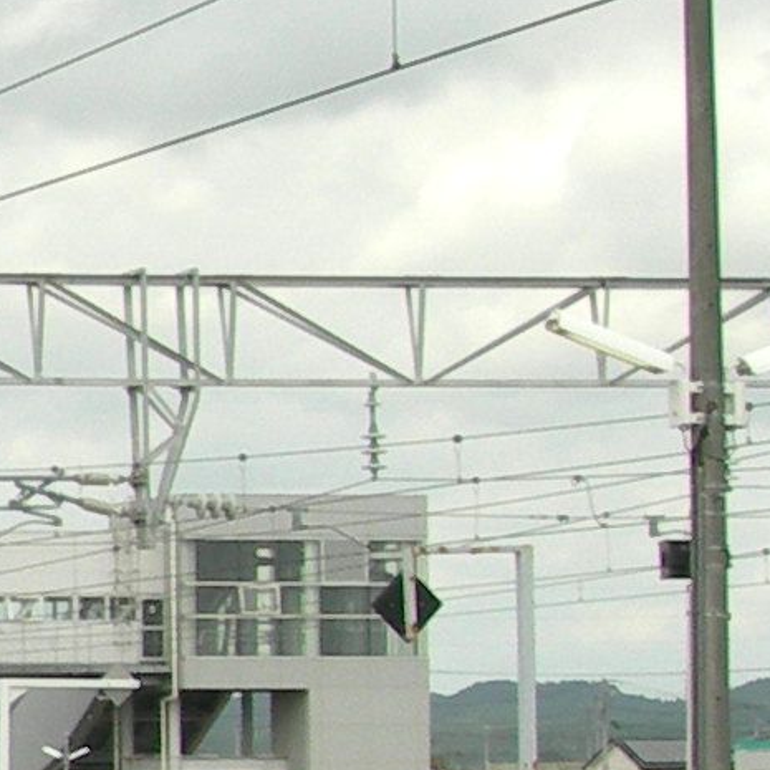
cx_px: -1654
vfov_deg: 7.9
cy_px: 705
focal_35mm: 222
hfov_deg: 7.0
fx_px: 5587
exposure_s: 1/415
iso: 50
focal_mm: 7.8
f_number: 4.8
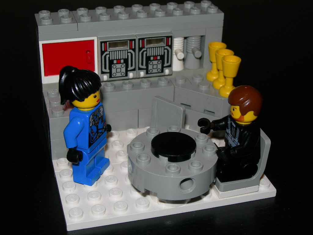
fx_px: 552
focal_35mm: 61
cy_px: 118
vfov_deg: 24.0
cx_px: 156
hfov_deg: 31.7
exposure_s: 1/60.1
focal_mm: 12.7
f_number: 5.9
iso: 50
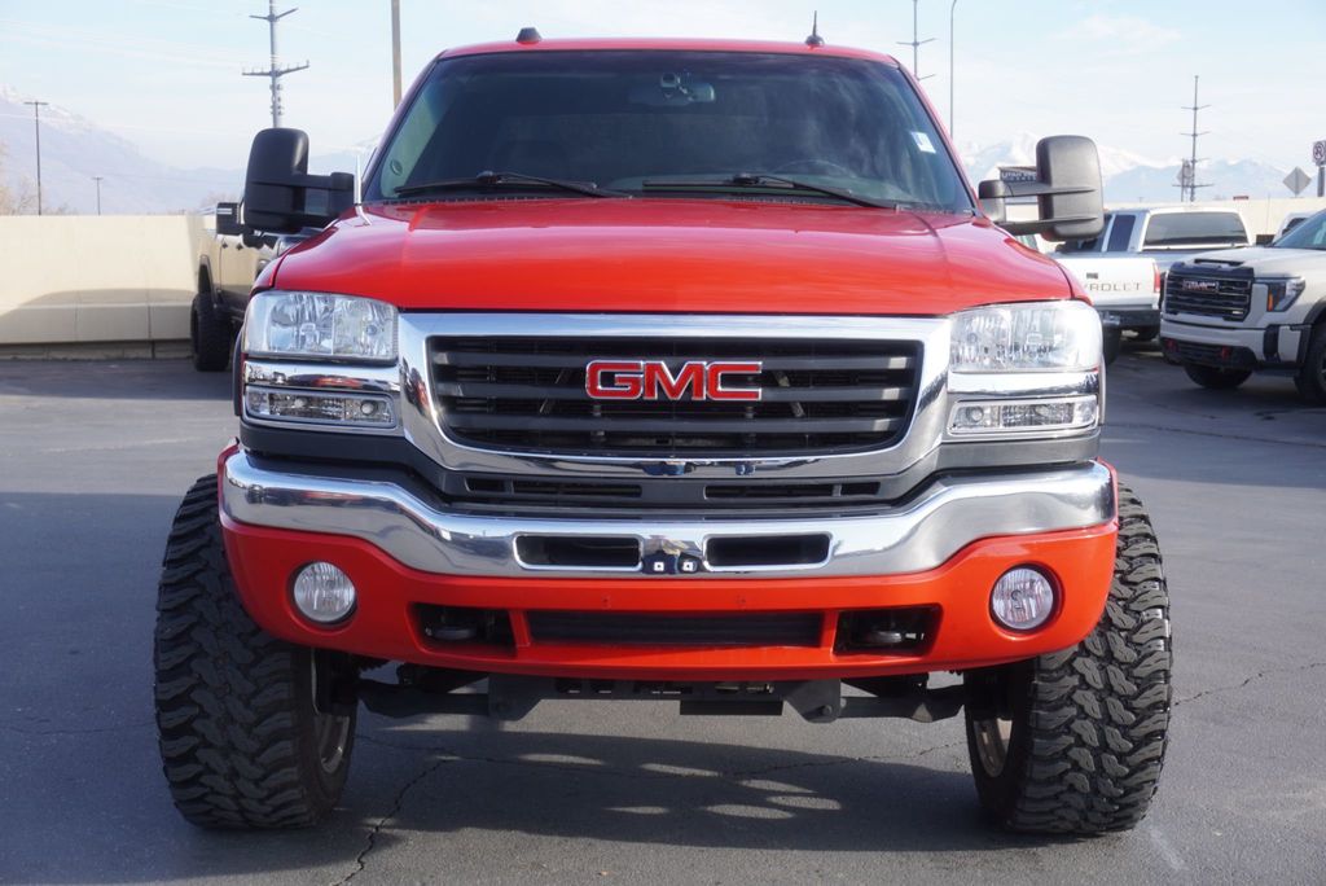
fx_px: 1714
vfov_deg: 29.0
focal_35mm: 46
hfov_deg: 42.3
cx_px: 663
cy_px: 443
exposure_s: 1/125
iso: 100
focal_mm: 31
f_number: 6.3
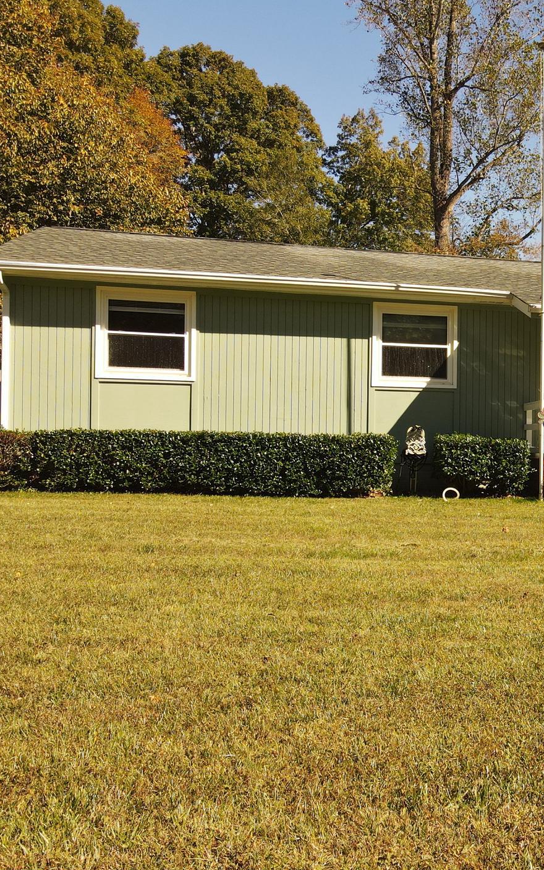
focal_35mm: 37
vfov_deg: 52.7
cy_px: 450
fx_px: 878
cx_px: 549
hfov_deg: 31.7
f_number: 2.8
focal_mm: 4.5
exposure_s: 1/400
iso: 100
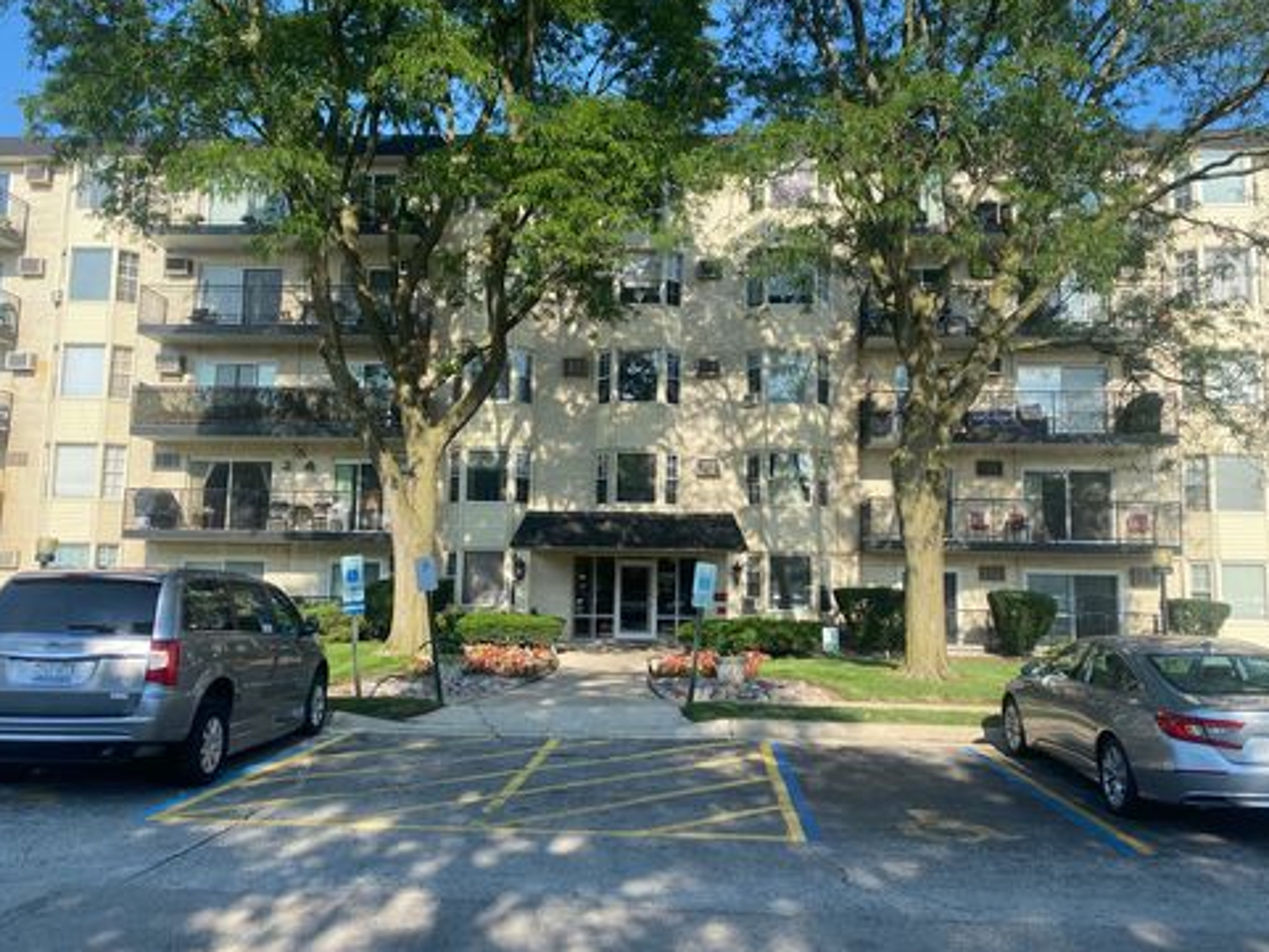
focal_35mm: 27
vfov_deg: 51.4
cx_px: 636
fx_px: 990
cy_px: 476
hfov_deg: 65.3
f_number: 1.8
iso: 32
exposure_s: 1/1206
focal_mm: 4.25
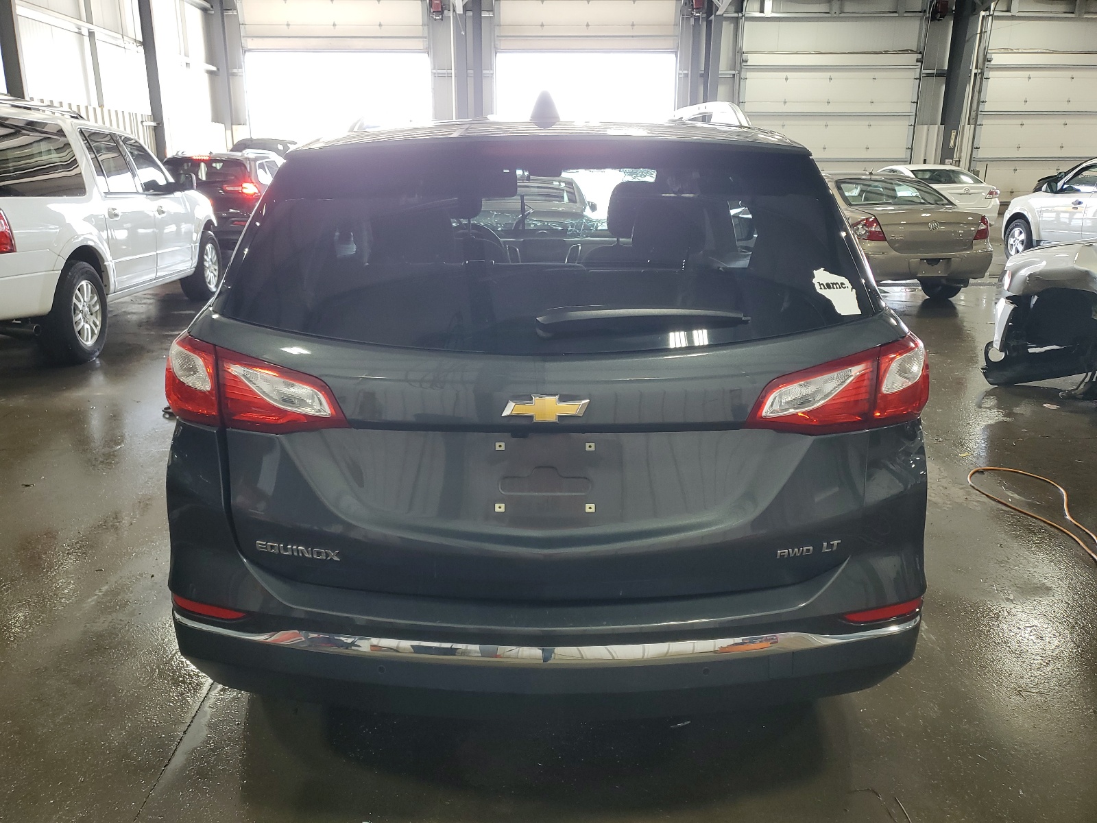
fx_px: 824
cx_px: 548
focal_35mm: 26
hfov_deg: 67.3
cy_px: 412
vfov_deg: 53.1
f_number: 1.5
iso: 63
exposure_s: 1/60.2
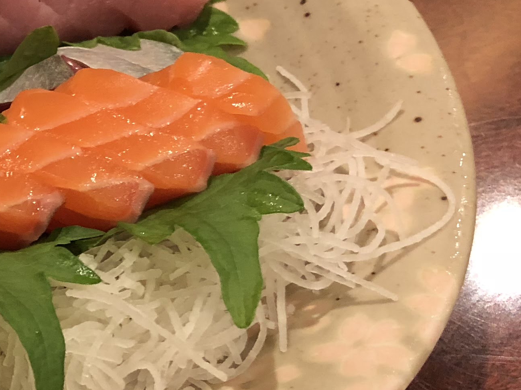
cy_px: 244
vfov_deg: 16.4
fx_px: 1354
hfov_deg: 20.1
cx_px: -147
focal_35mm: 90
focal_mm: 3.99
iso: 100
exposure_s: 1/9
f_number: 1.8
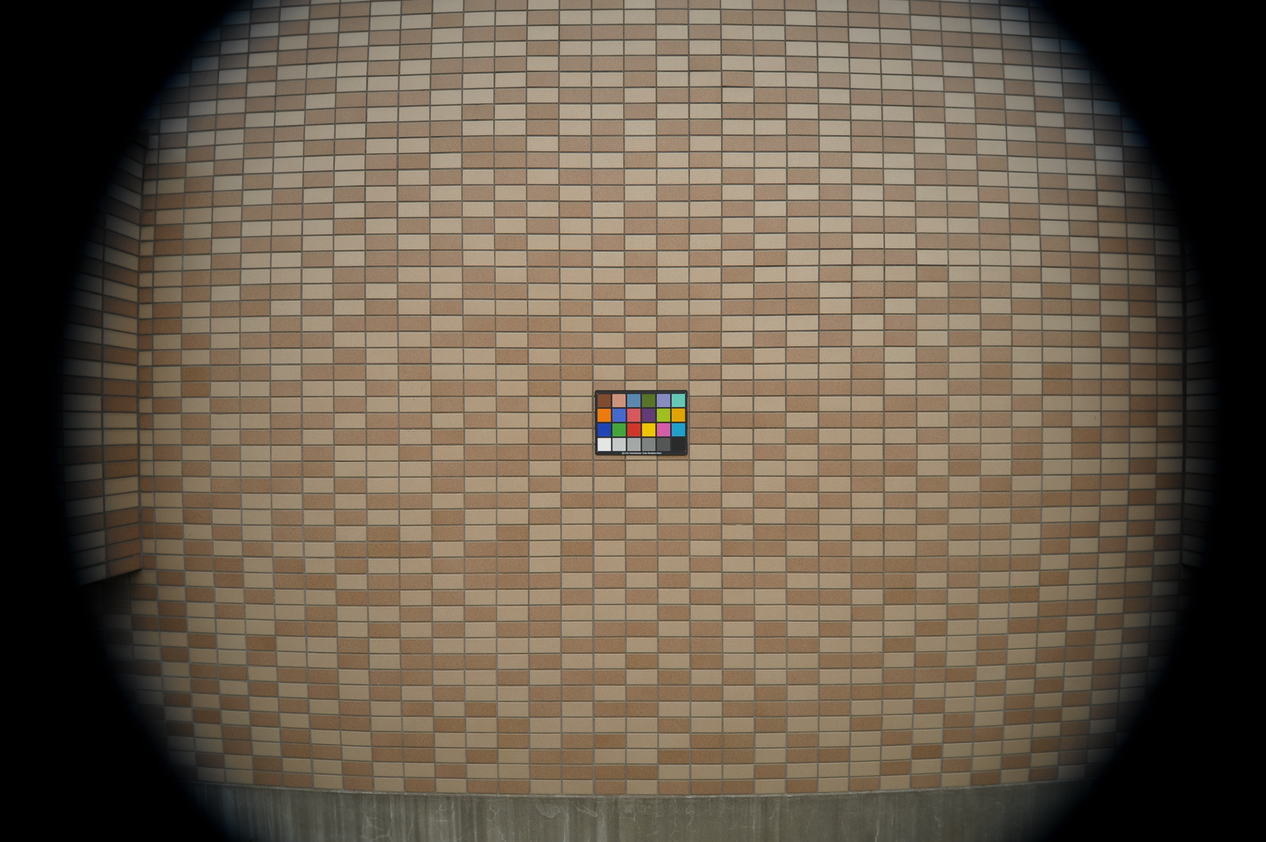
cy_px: 421
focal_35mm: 12
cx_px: 633
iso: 200
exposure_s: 1/640
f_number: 4
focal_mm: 12
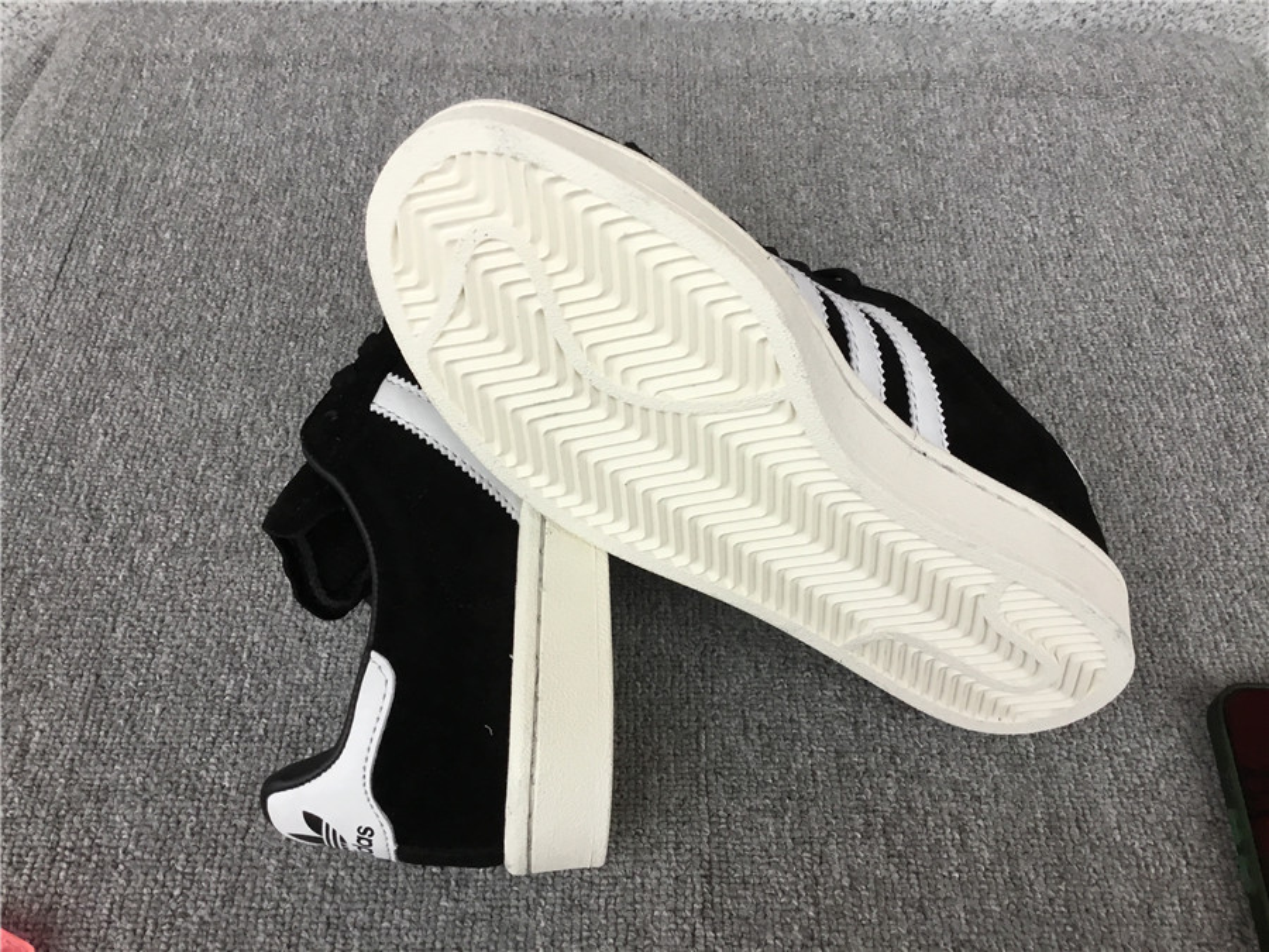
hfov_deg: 58.4
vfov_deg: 45.4
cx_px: 634
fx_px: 1136
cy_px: 476
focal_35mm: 31
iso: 32
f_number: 2.4
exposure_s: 1/33
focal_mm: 3.3
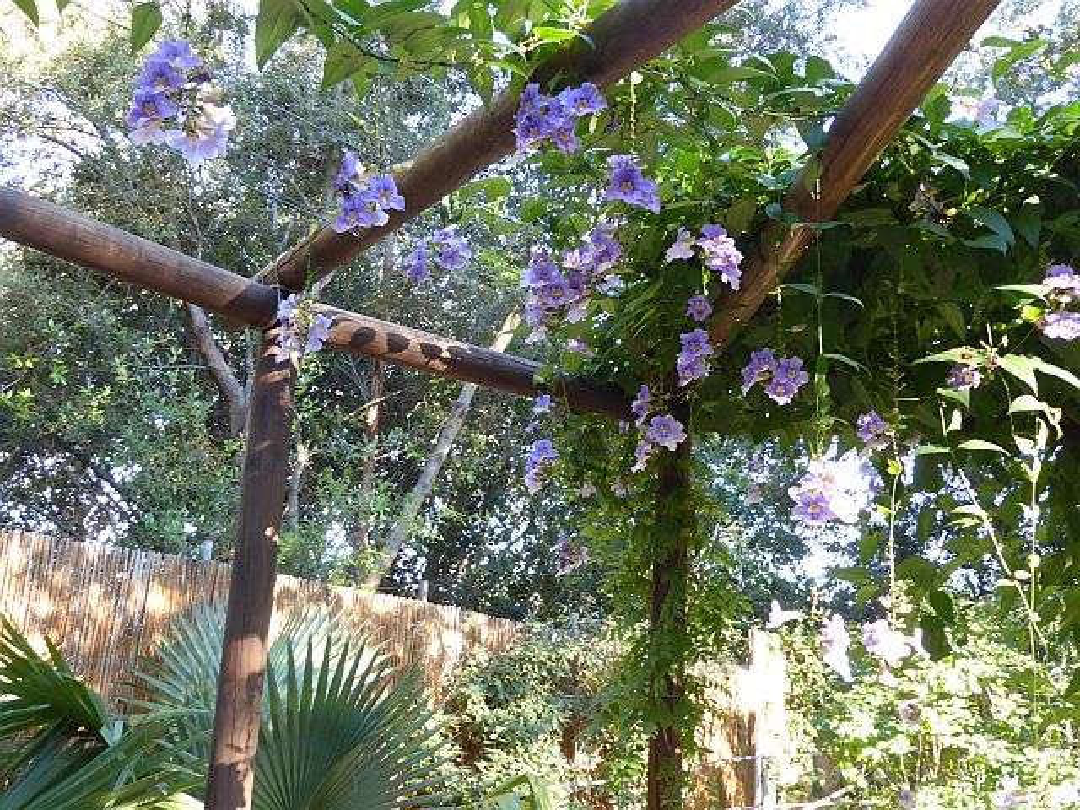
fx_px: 1217
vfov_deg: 36.8
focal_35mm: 39
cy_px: 405
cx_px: 540
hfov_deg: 47.9
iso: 320
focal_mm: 6.7
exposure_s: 1/60
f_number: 3.7
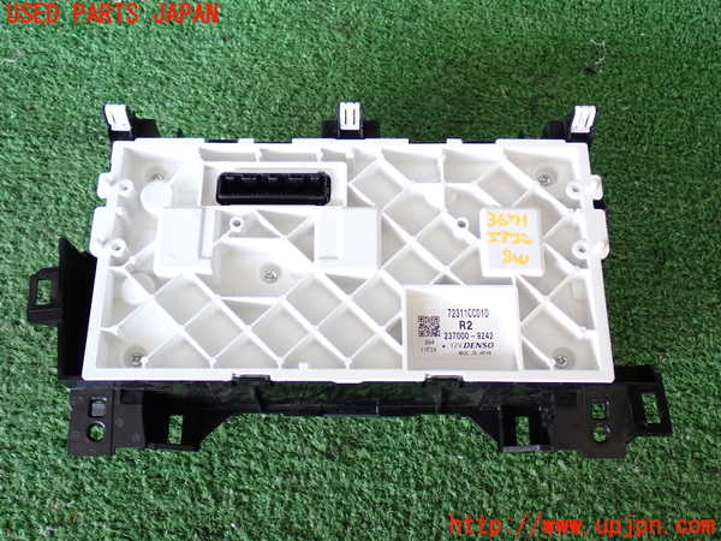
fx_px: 916
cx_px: 360
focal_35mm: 44
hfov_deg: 42.9
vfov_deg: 32.9
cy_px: 270
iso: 200
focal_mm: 7.84
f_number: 2.9
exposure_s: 1/50
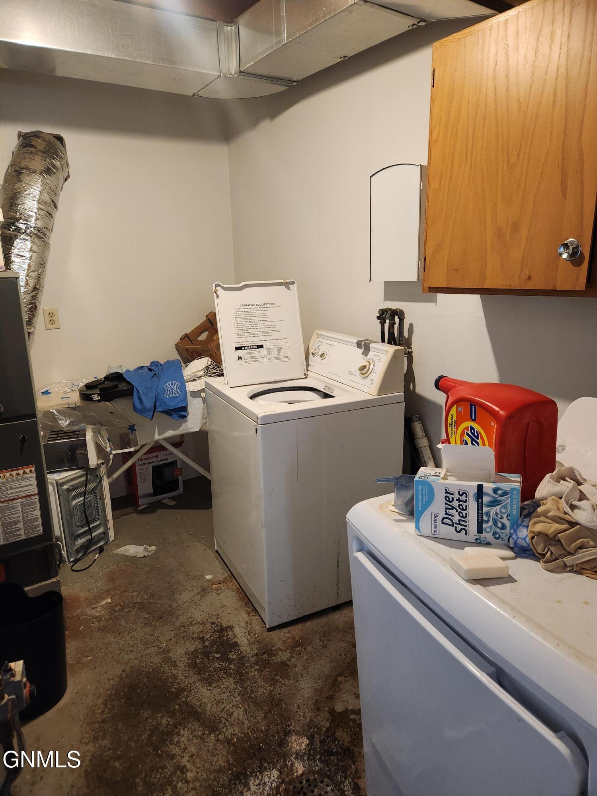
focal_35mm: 23
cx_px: 298
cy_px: 398
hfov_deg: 58.9
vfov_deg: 73.9
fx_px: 529
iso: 500
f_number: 1.8
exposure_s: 1/60
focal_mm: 5.4
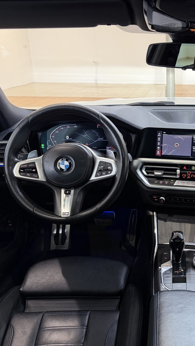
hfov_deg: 31.6
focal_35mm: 35
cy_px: 173
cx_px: 187
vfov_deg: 56.6
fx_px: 322
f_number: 1.78
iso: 200
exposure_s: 1/50
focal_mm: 6.76
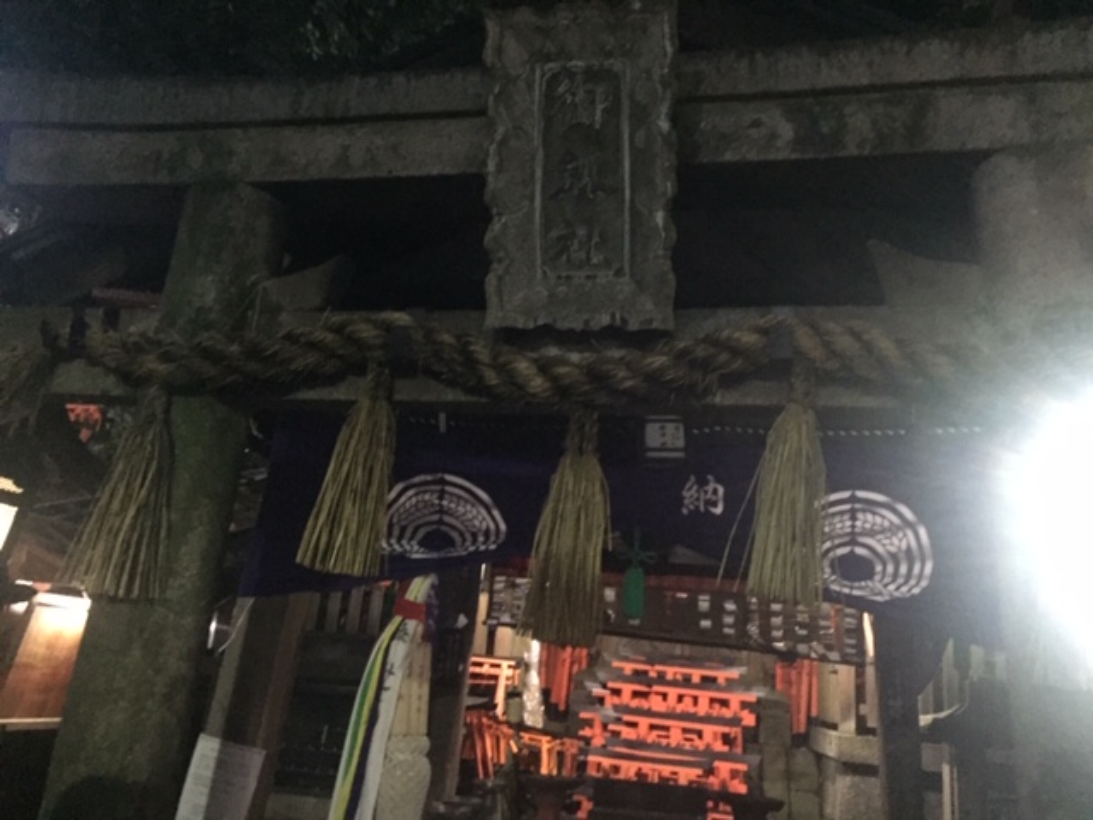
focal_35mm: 29
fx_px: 916
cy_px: 410
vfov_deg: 48.2
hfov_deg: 61.7
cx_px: 546
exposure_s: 1/15
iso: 1600
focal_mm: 4.15
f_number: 2.2
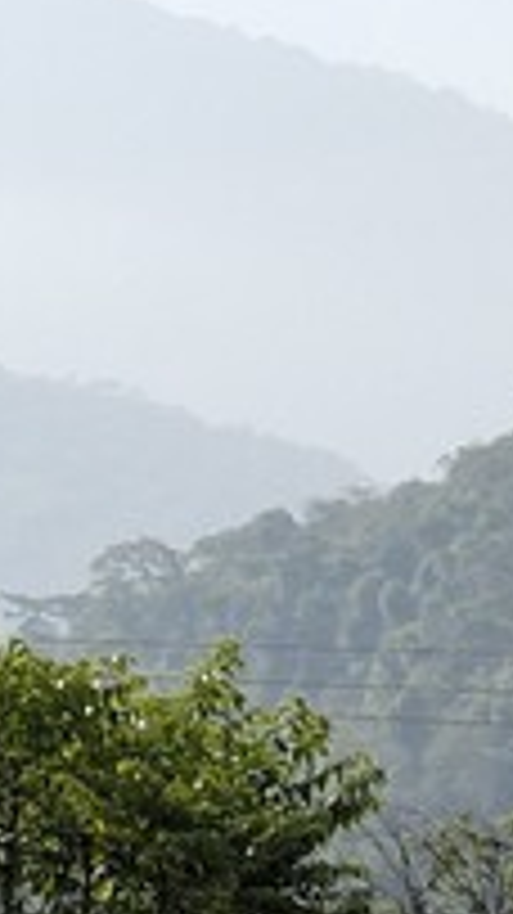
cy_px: 1157
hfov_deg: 3.1
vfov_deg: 5.6
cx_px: 1998
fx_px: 9301
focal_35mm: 384
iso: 100
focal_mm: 31
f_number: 8.5
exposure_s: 1/160
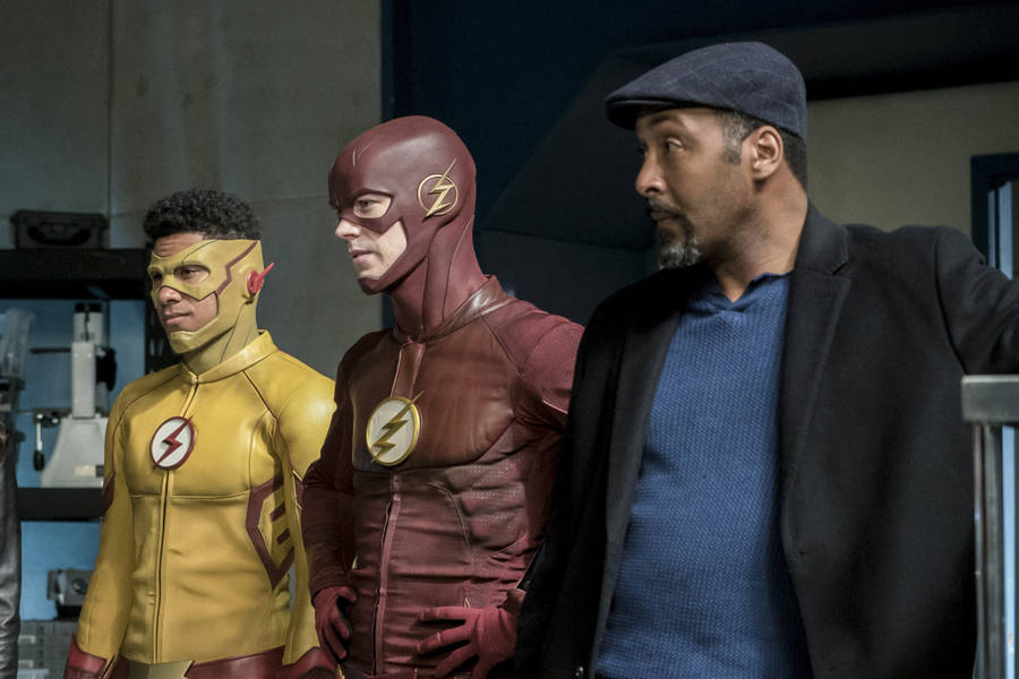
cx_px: 510
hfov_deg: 28.8
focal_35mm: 70
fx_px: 1981
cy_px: 340
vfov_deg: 19.5
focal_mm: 70
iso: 6400
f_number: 4.5
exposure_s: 1/250
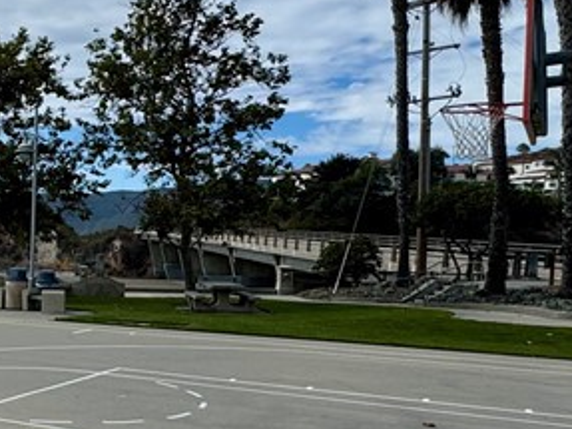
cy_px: 259
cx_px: -142
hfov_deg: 31.1
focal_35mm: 50
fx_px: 826
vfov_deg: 29.0
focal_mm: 2.22
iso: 40
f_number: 2.2
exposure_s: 1/3906
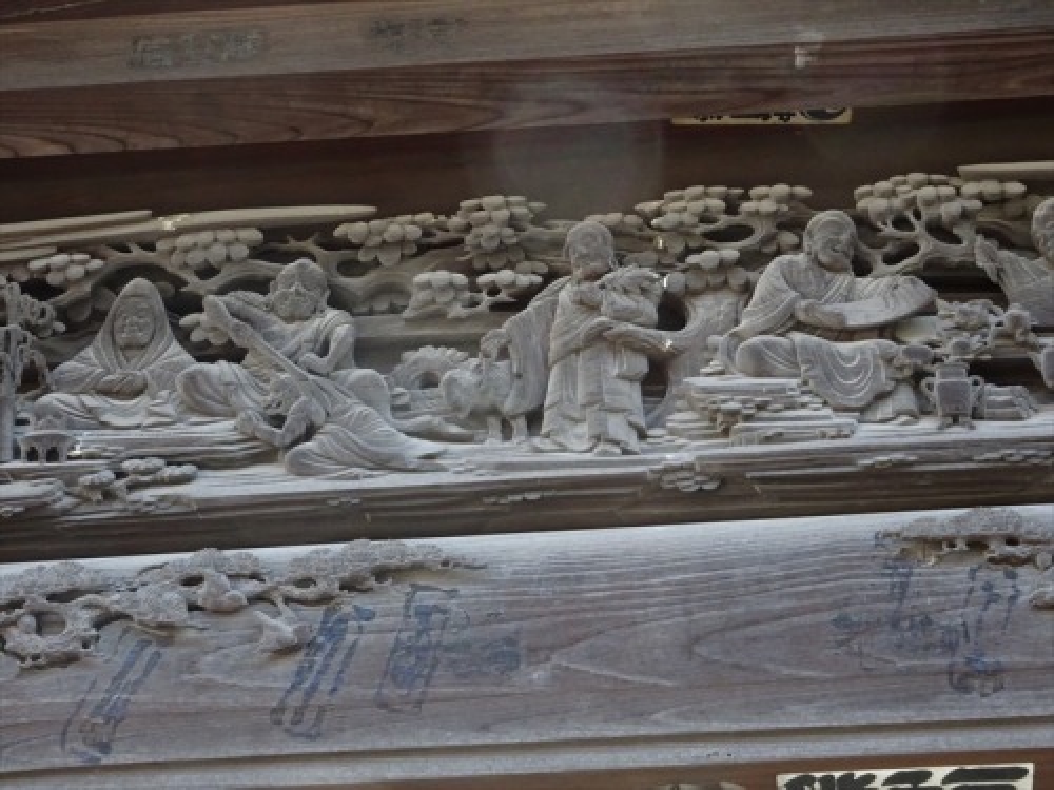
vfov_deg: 14.8
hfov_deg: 19.6
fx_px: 3045
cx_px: 527
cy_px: 395
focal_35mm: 100
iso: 500
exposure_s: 1/80
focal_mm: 17.01
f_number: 5.6
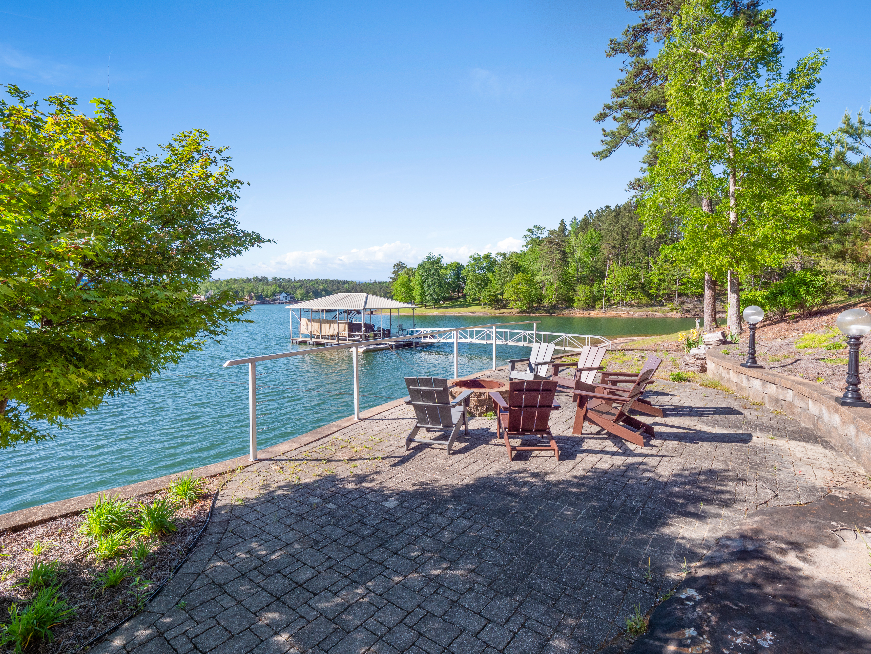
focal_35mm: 16
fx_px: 403
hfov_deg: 94.5
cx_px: 436
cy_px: 327
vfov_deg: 78.1
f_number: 5.6
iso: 200
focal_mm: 8
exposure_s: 1/640
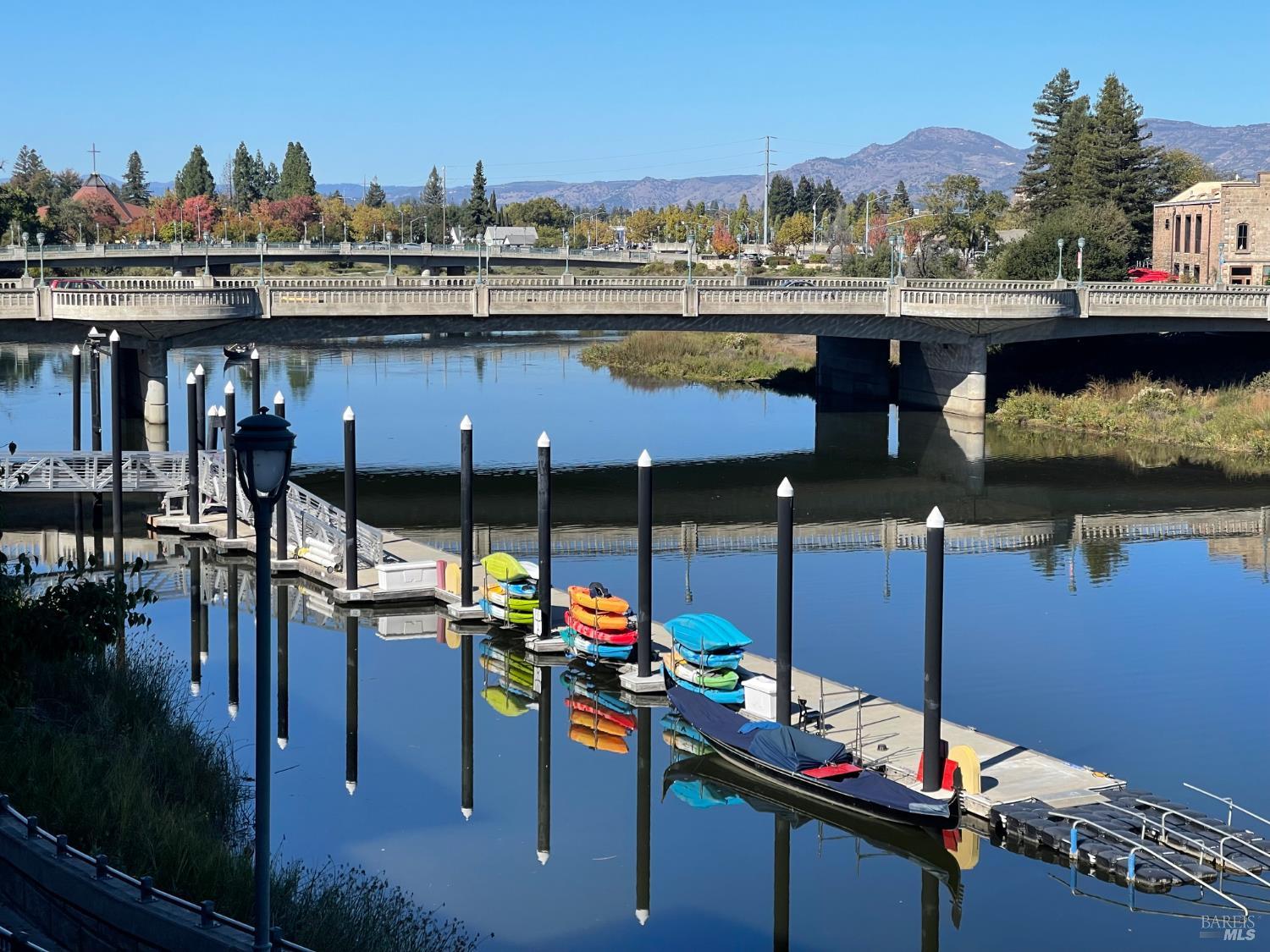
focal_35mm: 64
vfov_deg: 22.9
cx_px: 635
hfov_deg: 30.3
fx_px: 2348
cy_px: 476
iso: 20
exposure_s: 1/1064
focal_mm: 7.5
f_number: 2.2
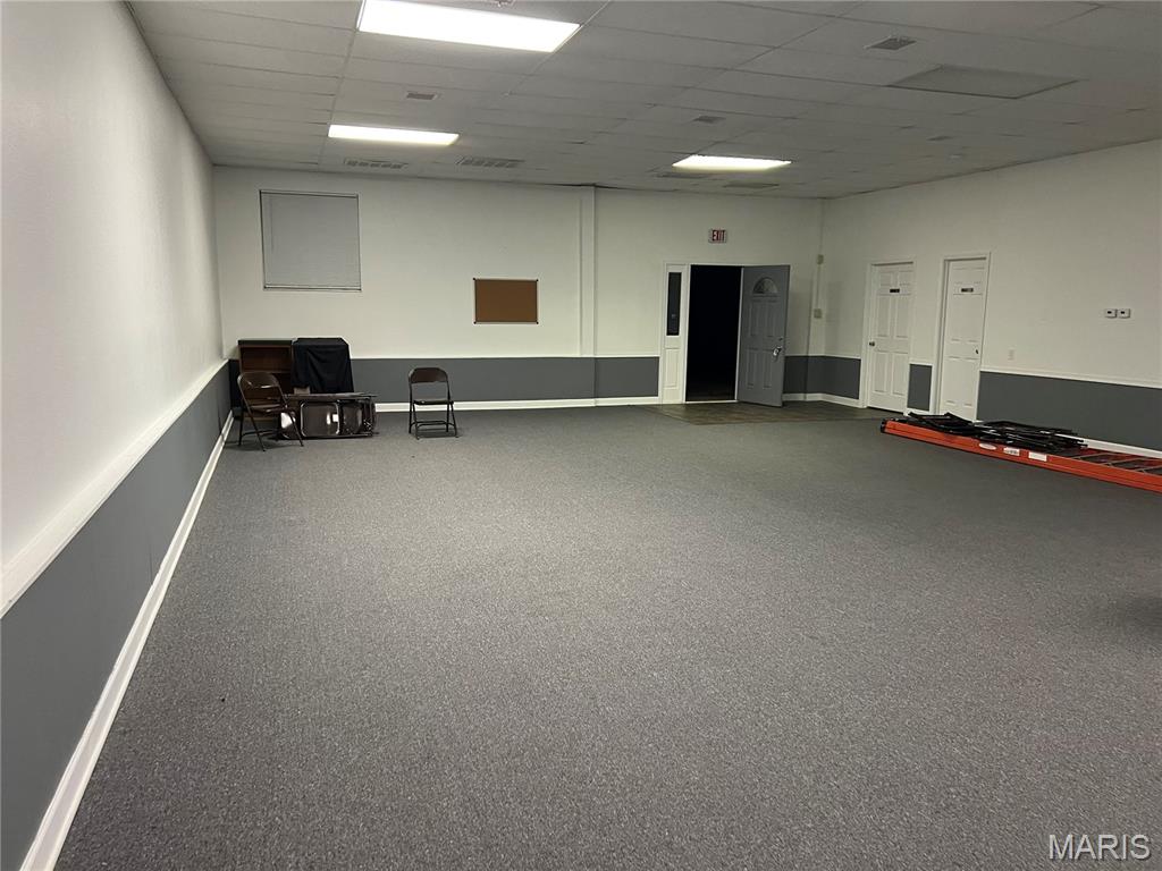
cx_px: 581
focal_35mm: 26
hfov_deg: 67.3
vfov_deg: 53.1
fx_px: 873
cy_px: 436
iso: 200
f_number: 1.5
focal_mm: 5.7
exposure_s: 1/60
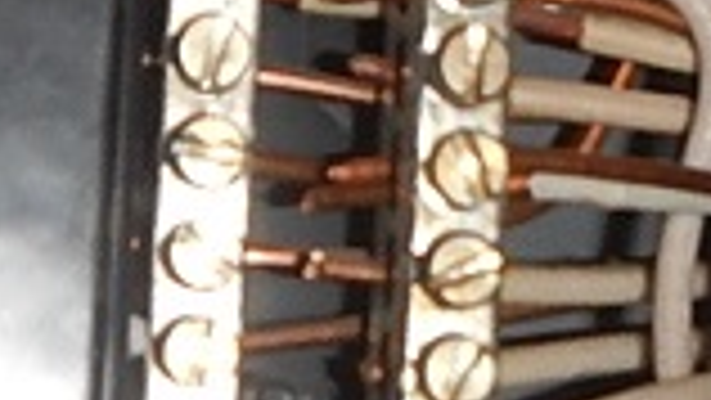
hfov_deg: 12.9
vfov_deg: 7.2
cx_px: 389
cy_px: 400
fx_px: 3149
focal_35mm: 167
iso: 200
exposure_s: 1/30
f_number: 3.9
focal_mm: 5
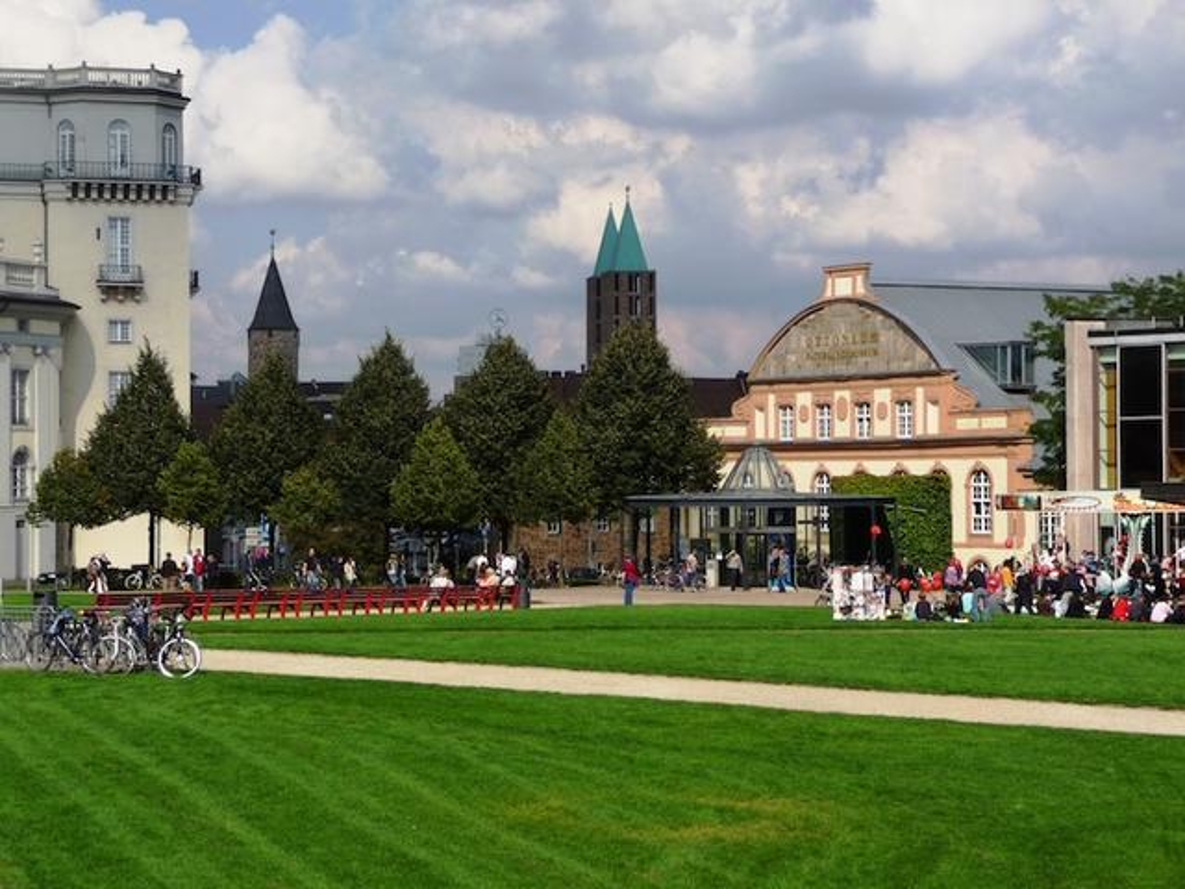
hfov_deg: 23.3
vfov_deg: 17.6
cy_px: 444
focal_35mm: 84
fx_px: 2876
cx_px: 592
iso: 100
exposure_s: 1/1000
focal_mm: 14.2
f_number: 4.7
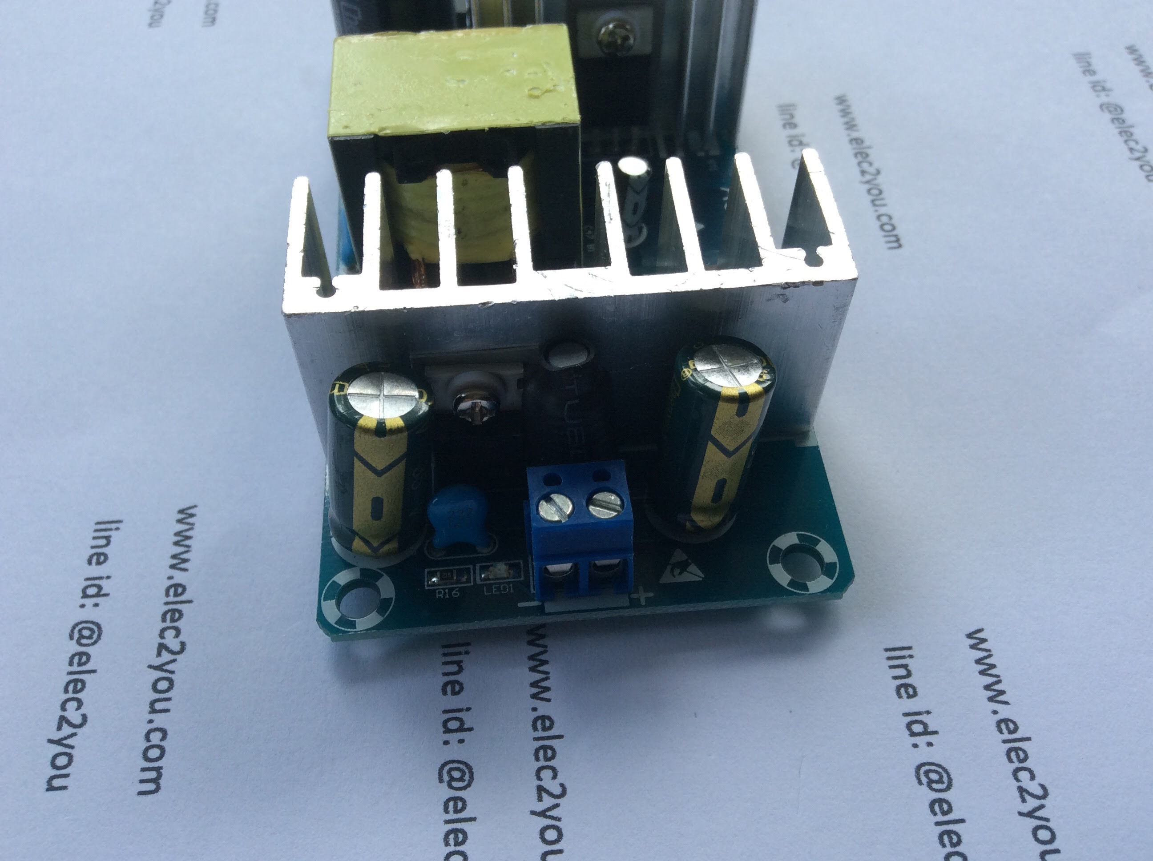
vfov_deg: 44.1
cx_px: 576
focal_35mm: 32
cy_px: 430
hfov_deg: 56.9
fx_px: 1064
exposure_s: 1/268
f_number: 2.4
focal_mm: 3.3
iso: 32
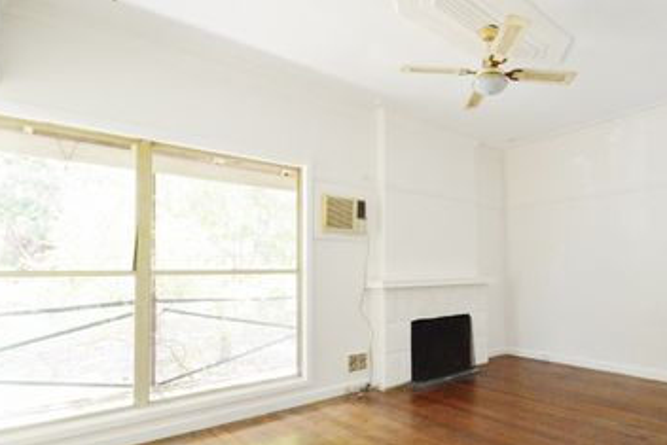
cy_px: 264
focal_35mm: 20
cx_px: 434
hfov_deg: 81.7
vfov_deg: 61.5
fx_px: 371
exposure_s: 1/60
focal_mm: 10
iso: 3200
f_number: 13
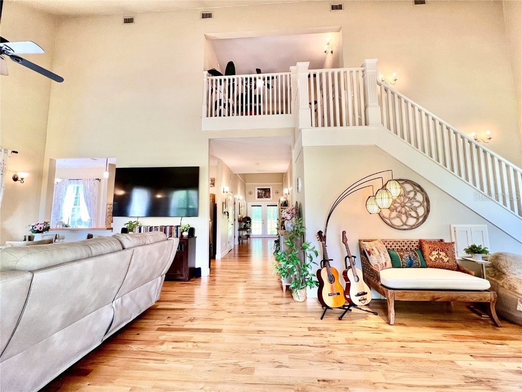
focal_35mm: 13
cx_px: 261
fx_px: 196
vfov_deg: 89.9
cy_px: 196
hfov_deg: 106.2
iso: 250
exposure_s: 1/120
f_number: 1.8
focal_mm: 1.57
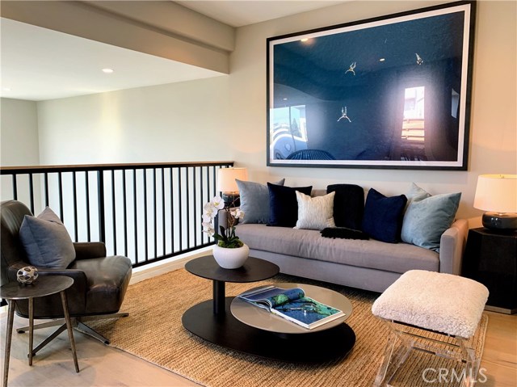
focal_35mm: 26
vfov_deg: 53.0
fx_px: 388
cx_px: 258
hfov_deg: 67.3
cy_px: 194
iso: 50
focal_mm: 4.25
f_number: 1.8
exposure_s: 1/120
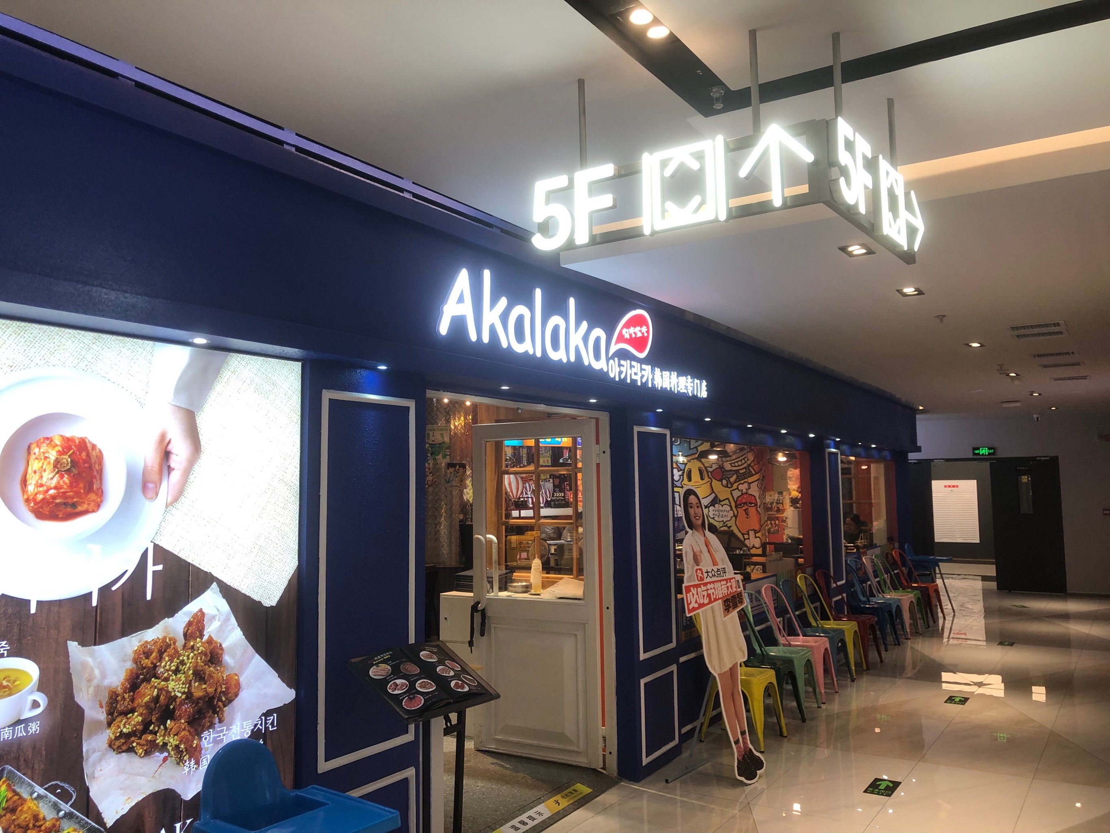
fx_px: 898
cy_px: 416
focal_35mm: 28
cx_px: 555
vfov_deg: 49.8
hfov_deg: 63.4
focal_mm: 4
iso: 40
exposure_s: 1/100
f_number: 1.8
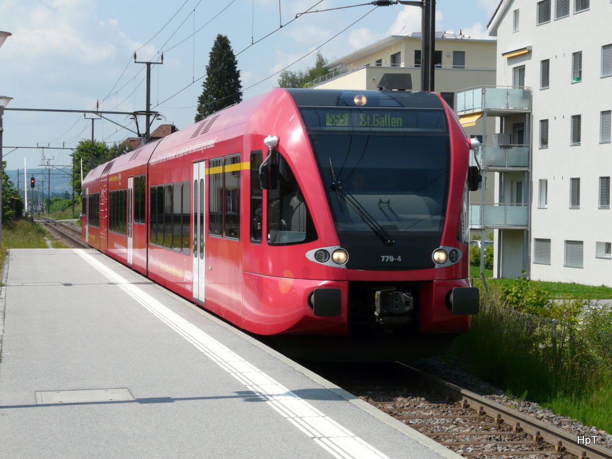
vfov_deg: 18.2
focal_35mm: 81
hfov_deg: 24.1
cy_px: 230
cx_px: 306
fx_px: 1432
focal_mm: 13.3
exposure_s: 1/500
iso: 100
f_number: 5.6
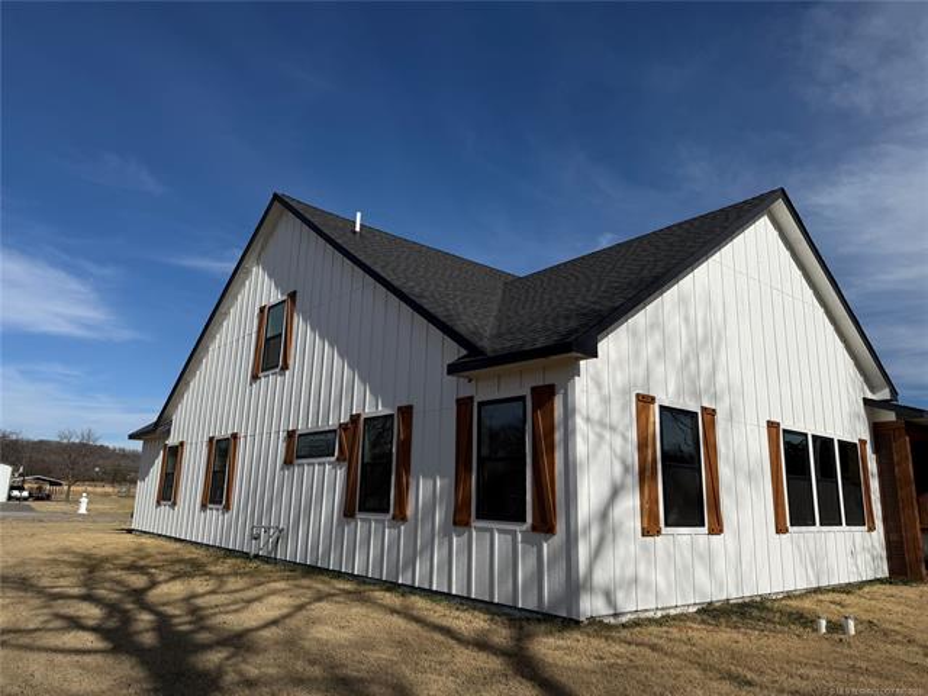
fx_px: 643
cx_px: 464
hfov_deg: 71.6
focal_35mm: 24
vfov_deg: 56.8
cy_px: 348
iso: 80
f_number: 1.78
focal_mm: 6.76
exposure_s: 1/10309
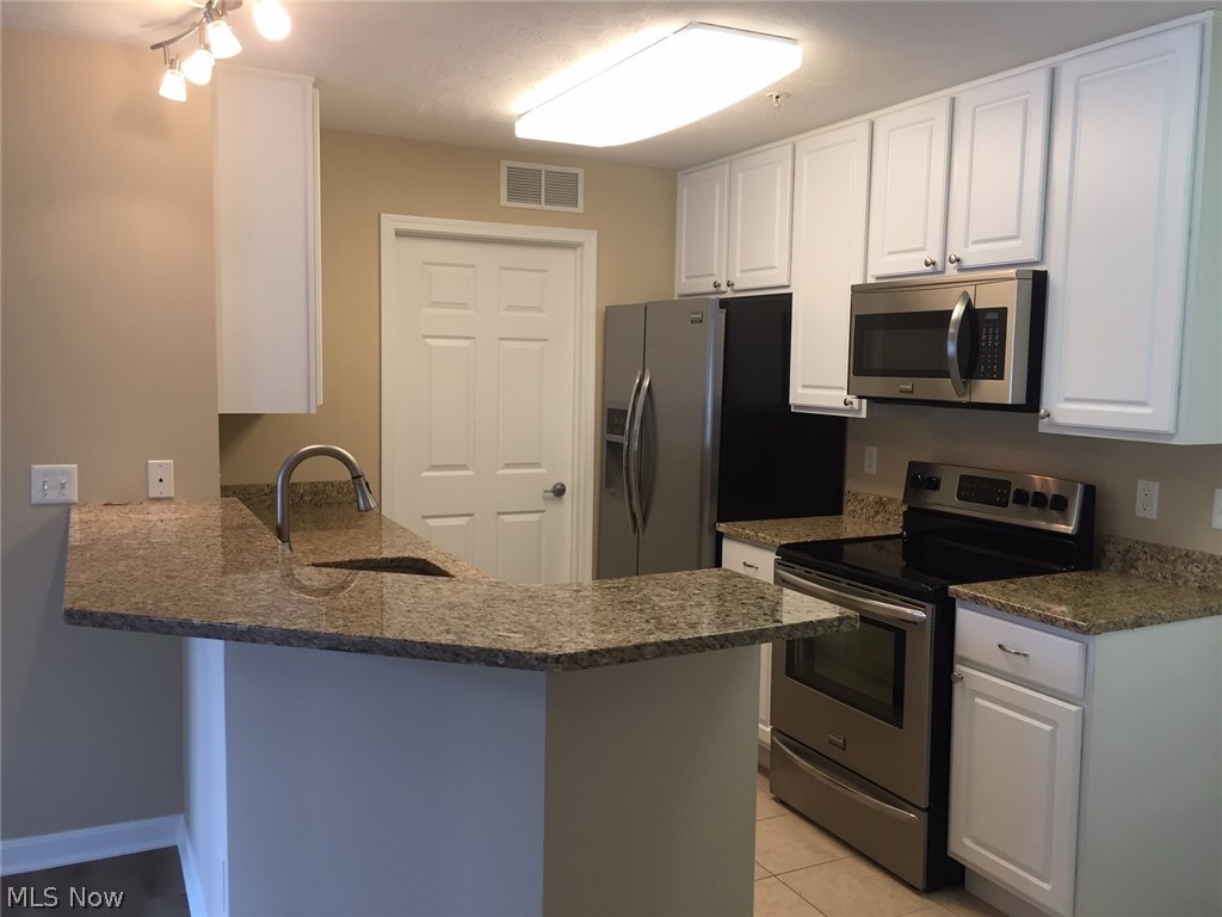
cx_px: 611
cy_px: 458
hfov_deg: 61.7
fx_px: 1024
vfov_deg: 48.2
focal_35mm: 29
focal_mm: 4.15
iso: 32
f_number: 2.2
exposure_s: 1/30
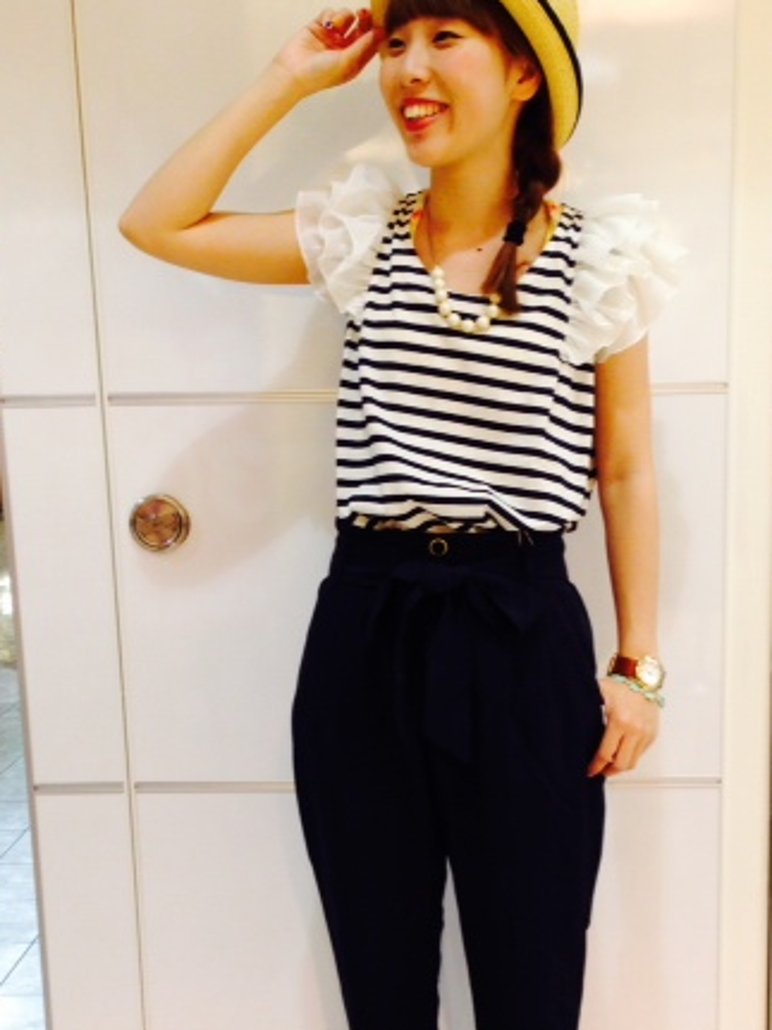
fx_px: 1458
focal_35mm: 49
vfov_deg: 38.7
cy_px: 645
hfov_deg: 29.6
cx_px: 425
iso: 100
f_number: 2.4
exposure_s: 1/20
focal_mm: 4.12
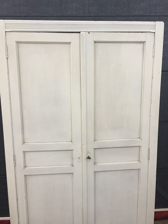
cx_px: 84
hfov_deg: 48.2
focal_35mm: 29
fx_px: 188
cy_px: 112
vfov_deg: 61.7
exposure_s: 1/33
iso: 64
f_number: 2.2
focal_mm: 4.15
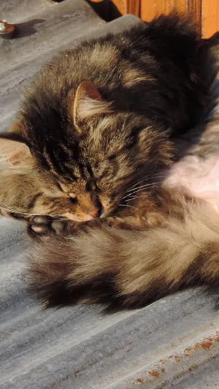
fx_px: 4520
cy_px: 195
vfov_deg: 4.9
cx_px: 199
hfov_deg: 2.8
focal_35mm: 438
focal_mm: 53.5
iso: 80
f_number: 4.8
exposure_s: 1/200
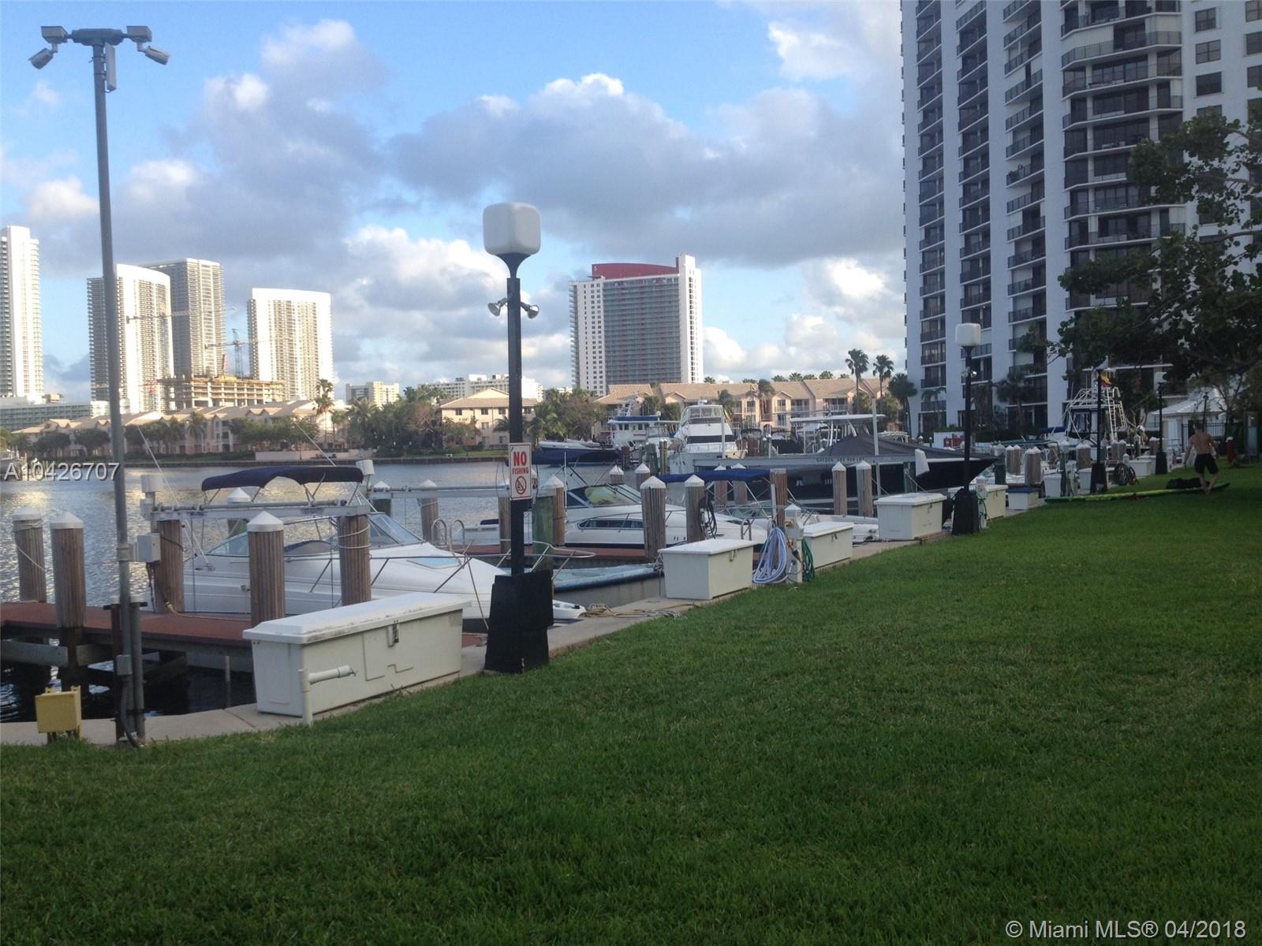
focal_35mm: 35
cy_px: 473
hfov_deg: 52.6
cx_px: 631
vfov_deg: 40.7
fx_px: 1276
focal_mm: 4.28
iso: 50
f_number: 2.4
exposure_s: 1/563
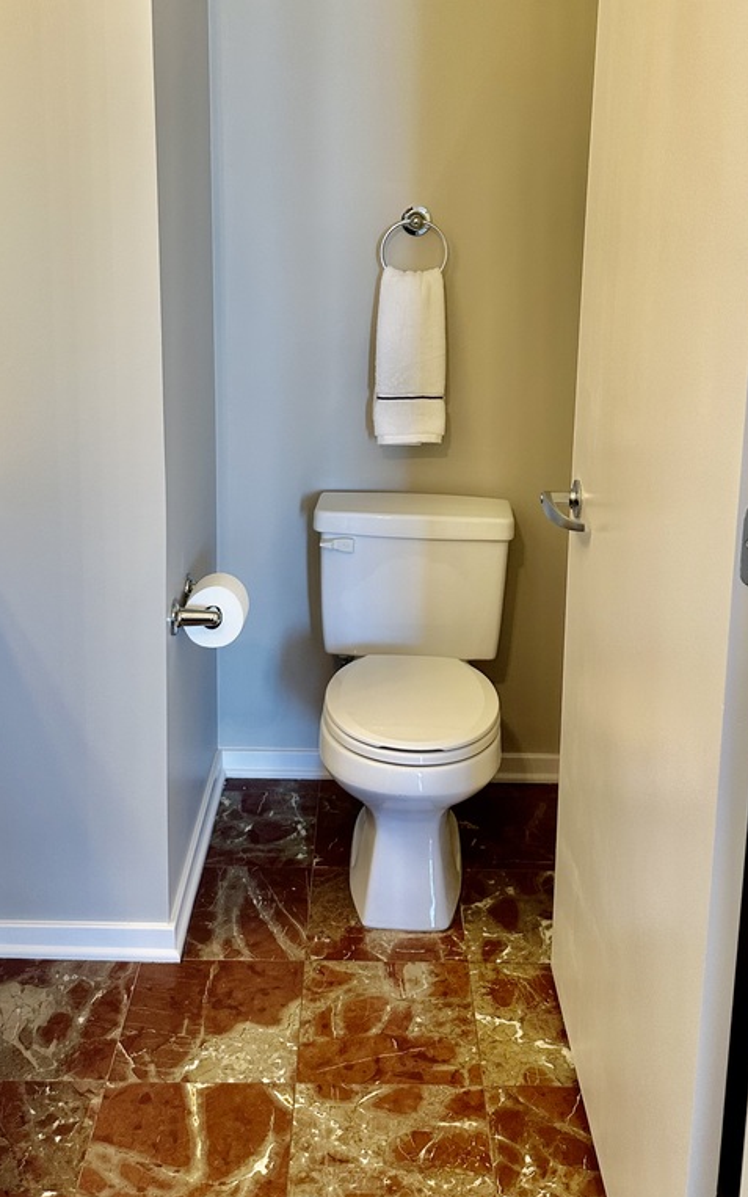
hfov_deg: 35.3
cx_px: 378
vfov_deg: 53.2
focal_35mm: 36
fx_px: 1174
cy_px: 420
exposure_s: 1/60
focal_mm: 6.86
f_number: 1.78
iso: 160
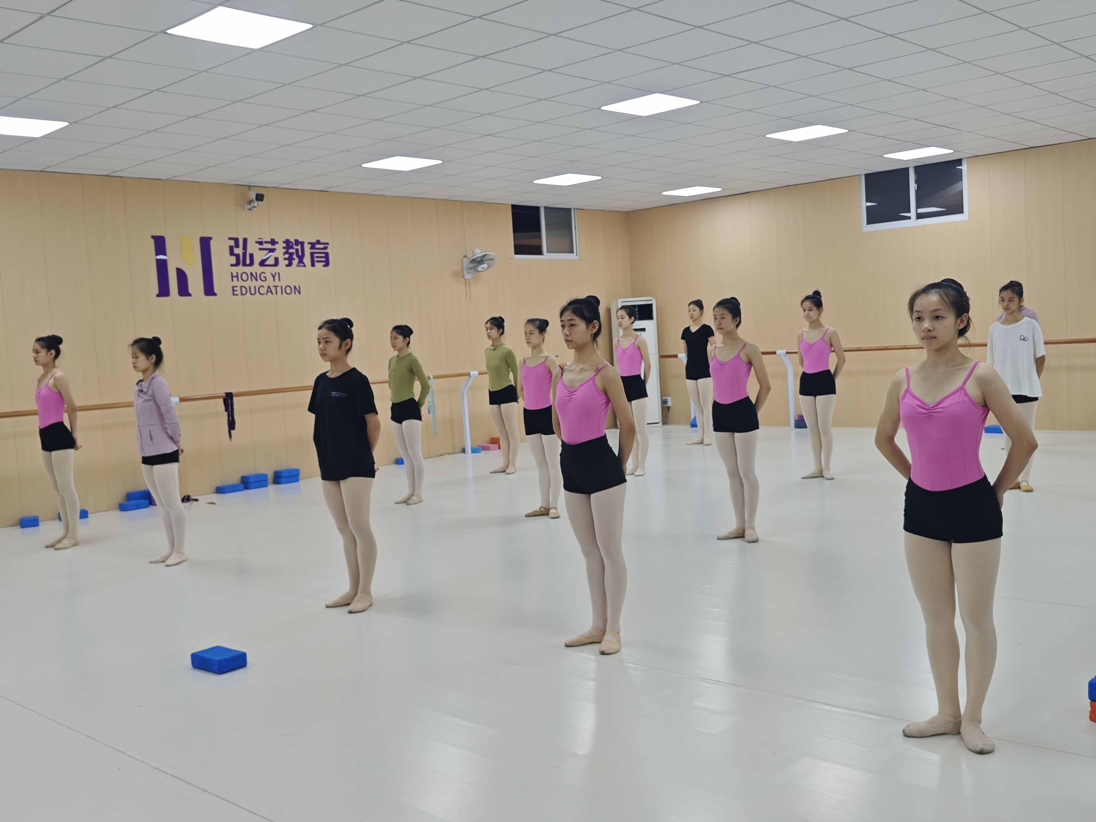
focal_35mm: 33
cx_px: 548
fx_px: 1045
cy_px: 411
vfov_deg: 42.9
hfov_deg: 55.4
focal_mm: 6.55
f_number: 1.6
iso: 125
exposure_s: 1/100
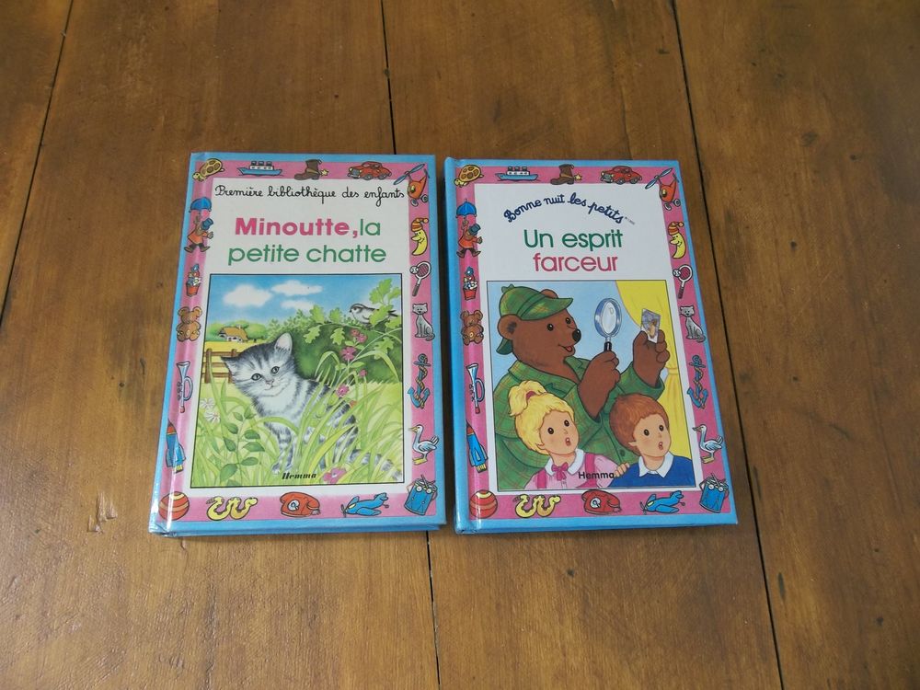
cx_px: 460
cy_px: 345
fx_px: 718
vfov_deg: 51.4
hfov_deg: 65.3
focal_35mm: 27
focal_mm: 4.9
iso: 84
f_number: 3.5
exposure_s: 1/30
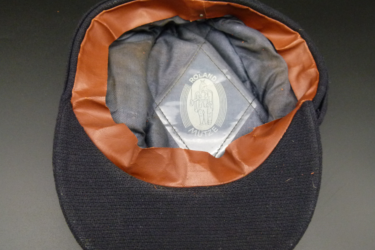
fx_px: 365
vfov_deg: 37.8
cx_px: 185
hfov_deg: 54.4
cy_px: 141
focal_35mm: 35
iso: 400
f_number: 3
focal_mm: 5.9
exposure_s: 1/60
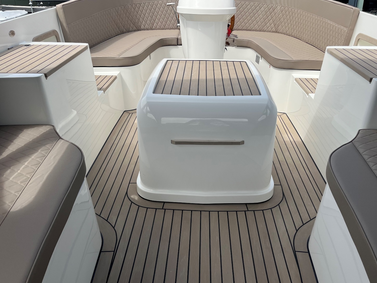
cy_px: 139
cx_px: 201
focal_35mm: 29
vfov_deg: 48.2
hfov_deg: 61.6
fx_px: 316
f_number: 1.6
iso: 50
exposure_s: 1/3135
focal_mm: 5.1
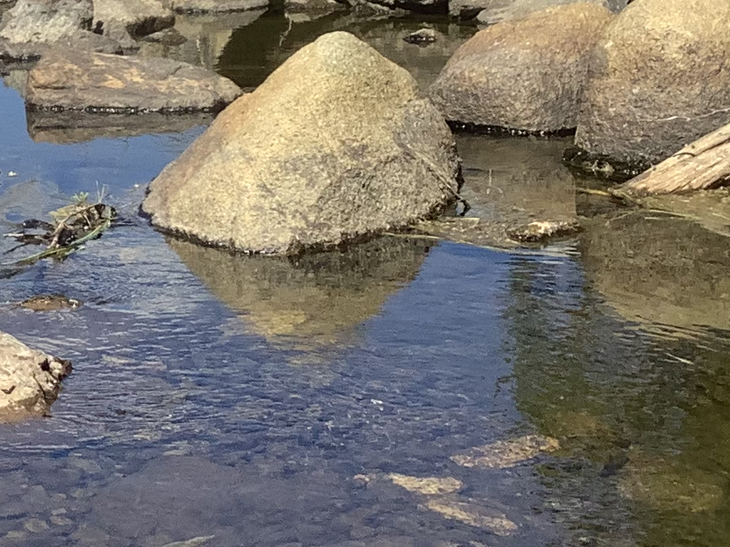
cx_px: -105
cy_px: 151
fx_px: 2446
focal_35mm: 116
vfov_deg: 12.7
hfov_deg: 16.4
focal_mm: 3.3
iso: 25
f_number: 2.4
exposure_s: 1/762
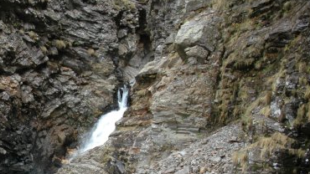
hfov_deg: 35.1
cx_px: 17
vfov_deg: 21.3
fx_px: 452
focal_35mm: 55
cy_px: 157
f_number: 3.5
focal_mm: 18
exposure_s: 1/50
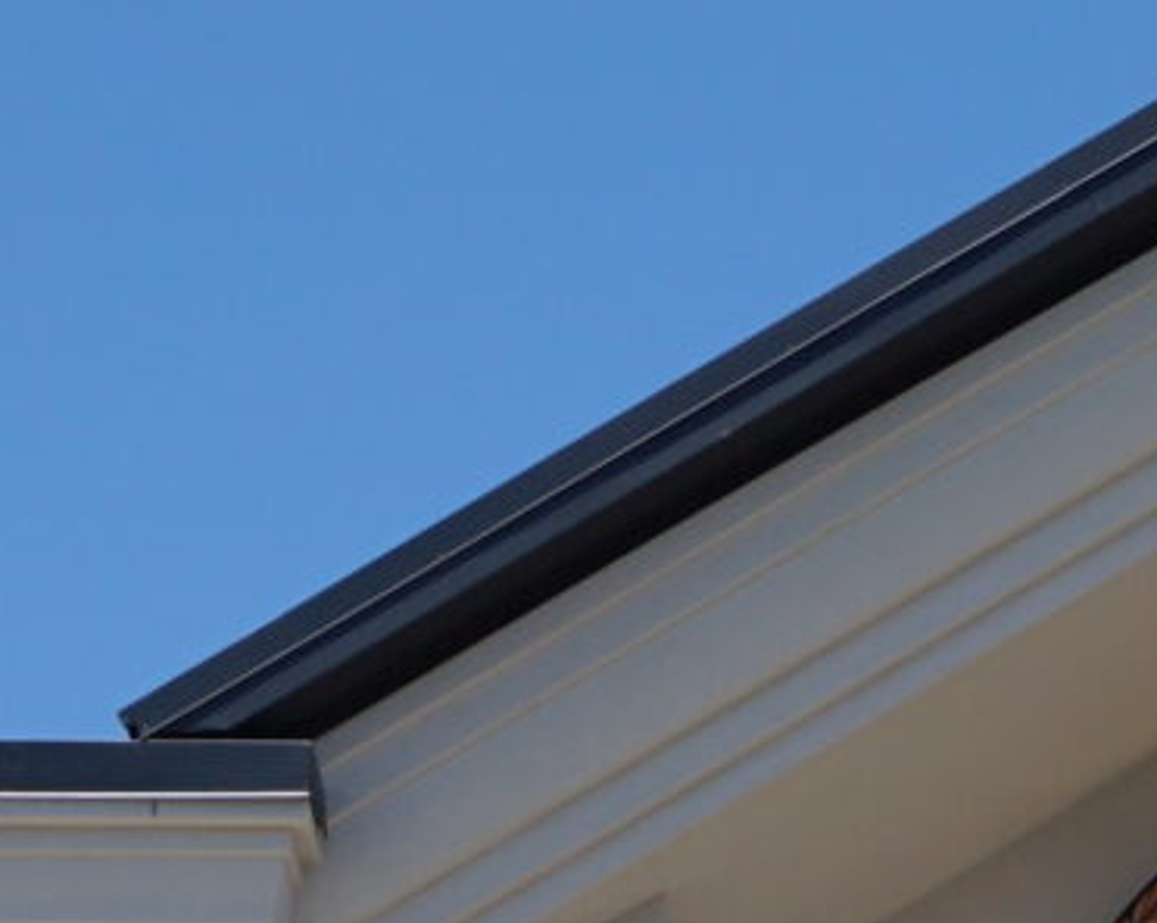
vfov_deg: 7.1
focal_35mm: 204
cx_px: 1201
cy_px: 2231
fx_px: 6986
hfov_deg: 9.4
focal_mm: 21
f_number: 9
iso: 100
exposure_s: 1/160
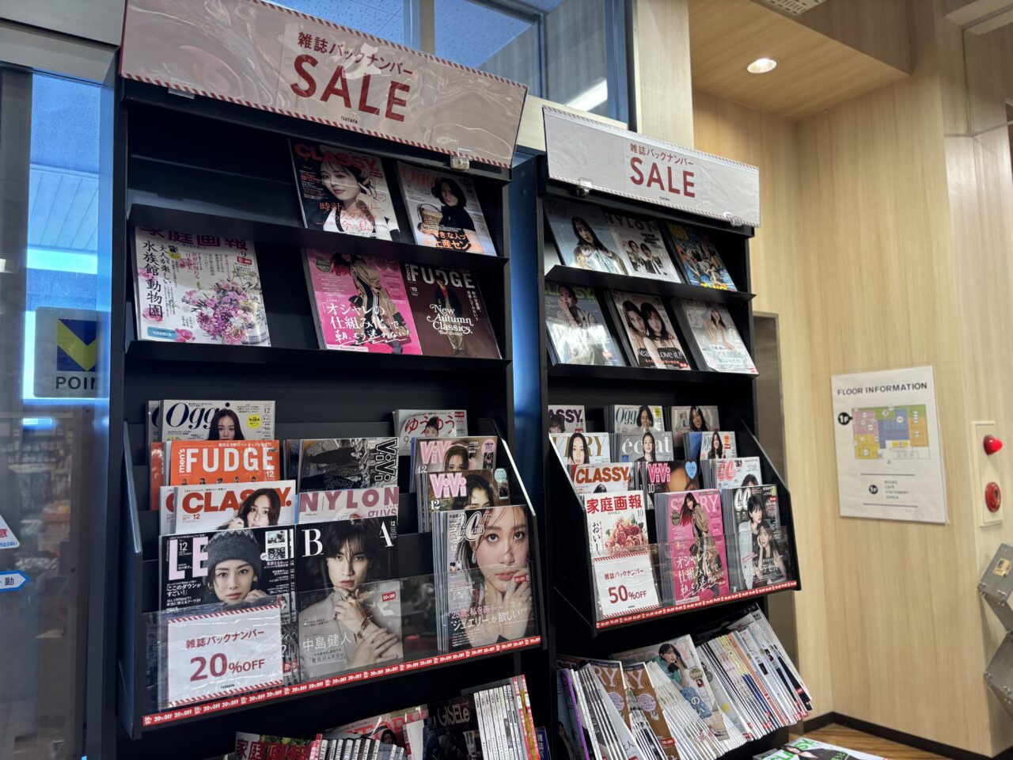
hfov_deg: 67.3
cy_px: 380
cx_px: 506
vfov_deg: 53.1
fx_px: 761
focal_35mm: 26
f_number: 1.6
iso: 100
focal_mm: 5.96
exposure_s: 1/120
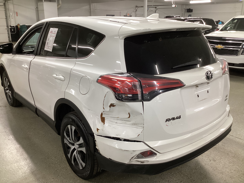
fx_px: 219
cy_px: 92
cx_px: 122
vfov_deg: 45.4
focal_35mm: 31
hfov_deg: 58.4
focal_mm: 3.3
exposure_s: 1/60
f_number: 2.4
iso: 200
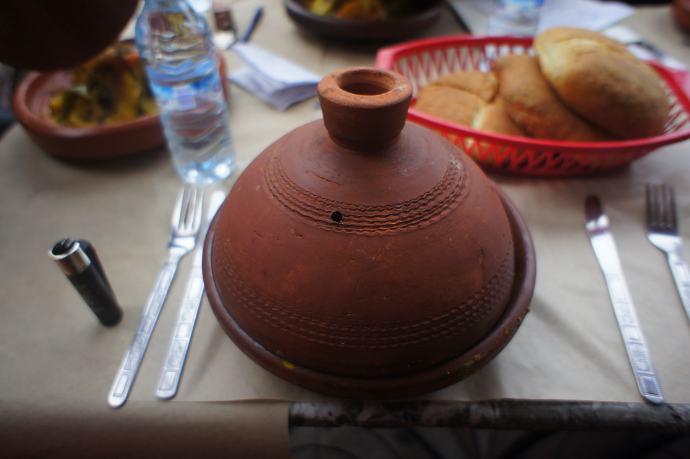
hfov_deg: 73.8
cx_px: 345
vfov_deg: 53.1
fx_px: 460
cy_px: 230
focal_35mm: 24
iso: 200
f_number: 2.8
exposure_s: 1/30
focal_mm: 16
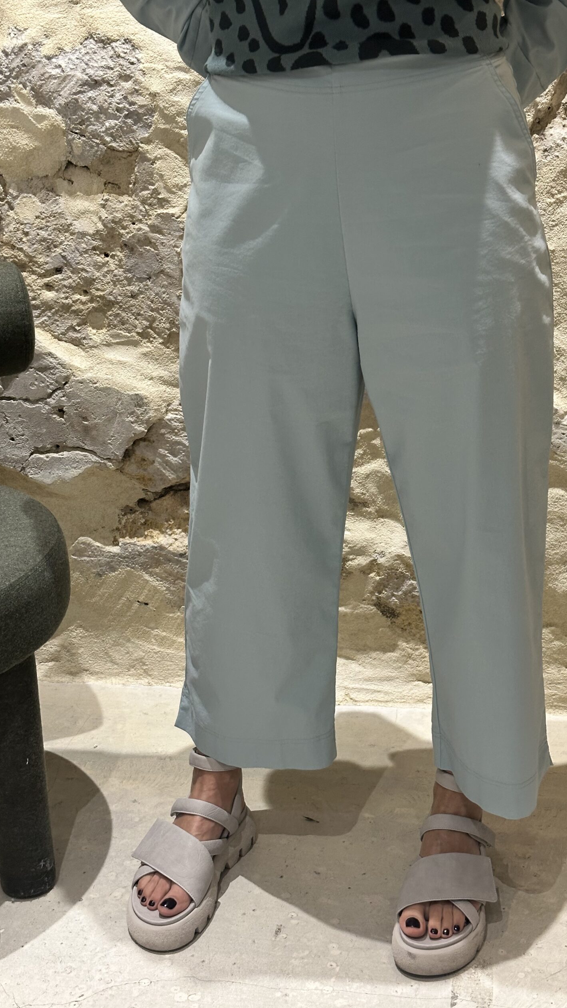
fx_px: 1416
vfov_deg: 39.2
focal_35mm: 53
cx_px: 371
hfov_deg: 22.6
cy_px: 503
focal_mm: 6.86
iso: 200
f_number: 1.78
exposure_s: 1/50
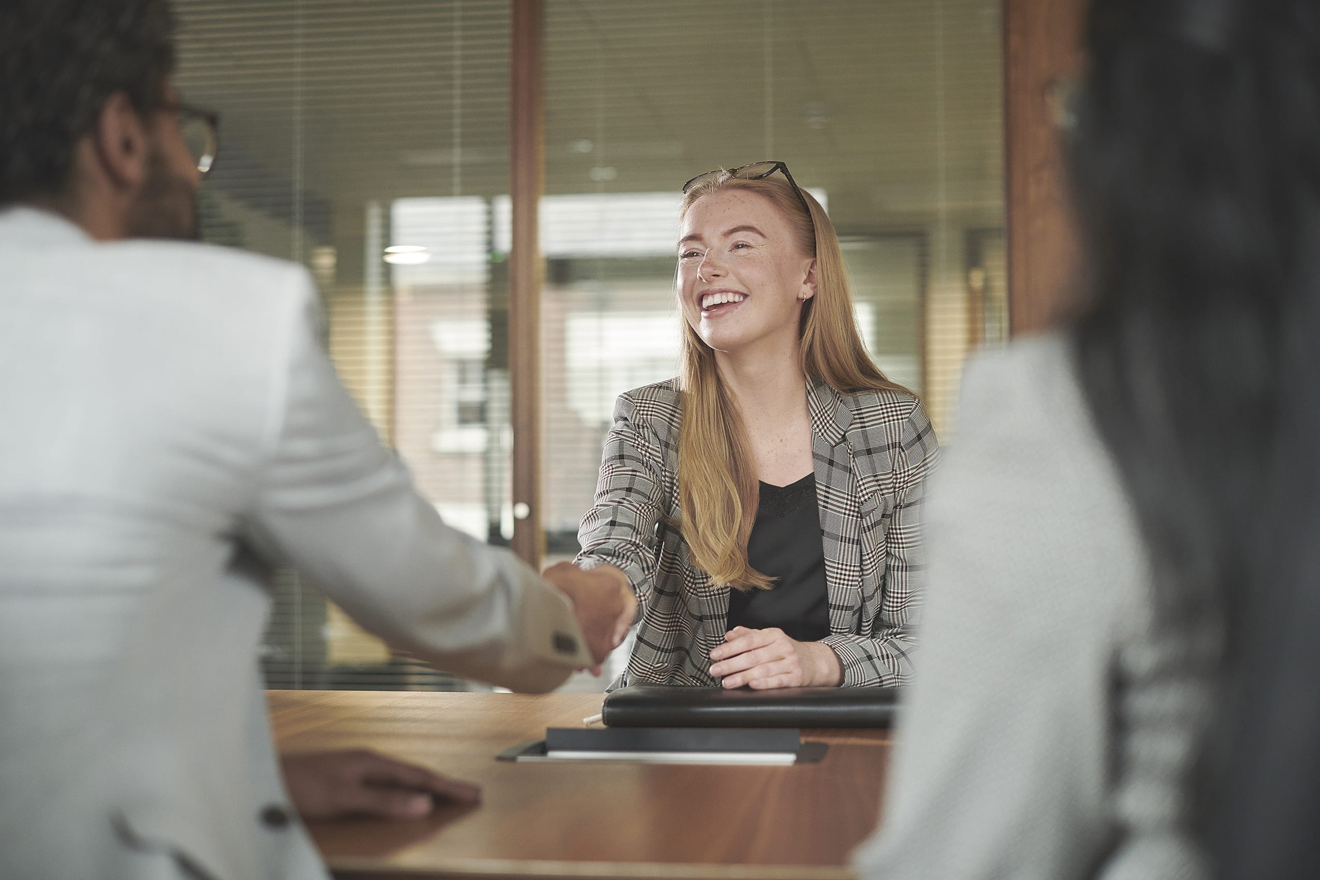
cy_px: 440
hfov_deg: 39.6
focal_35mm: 50
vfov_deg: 27.0
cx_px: 660
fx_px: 1833
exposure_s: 1/250
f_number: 2.5
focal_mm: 50
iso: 1600
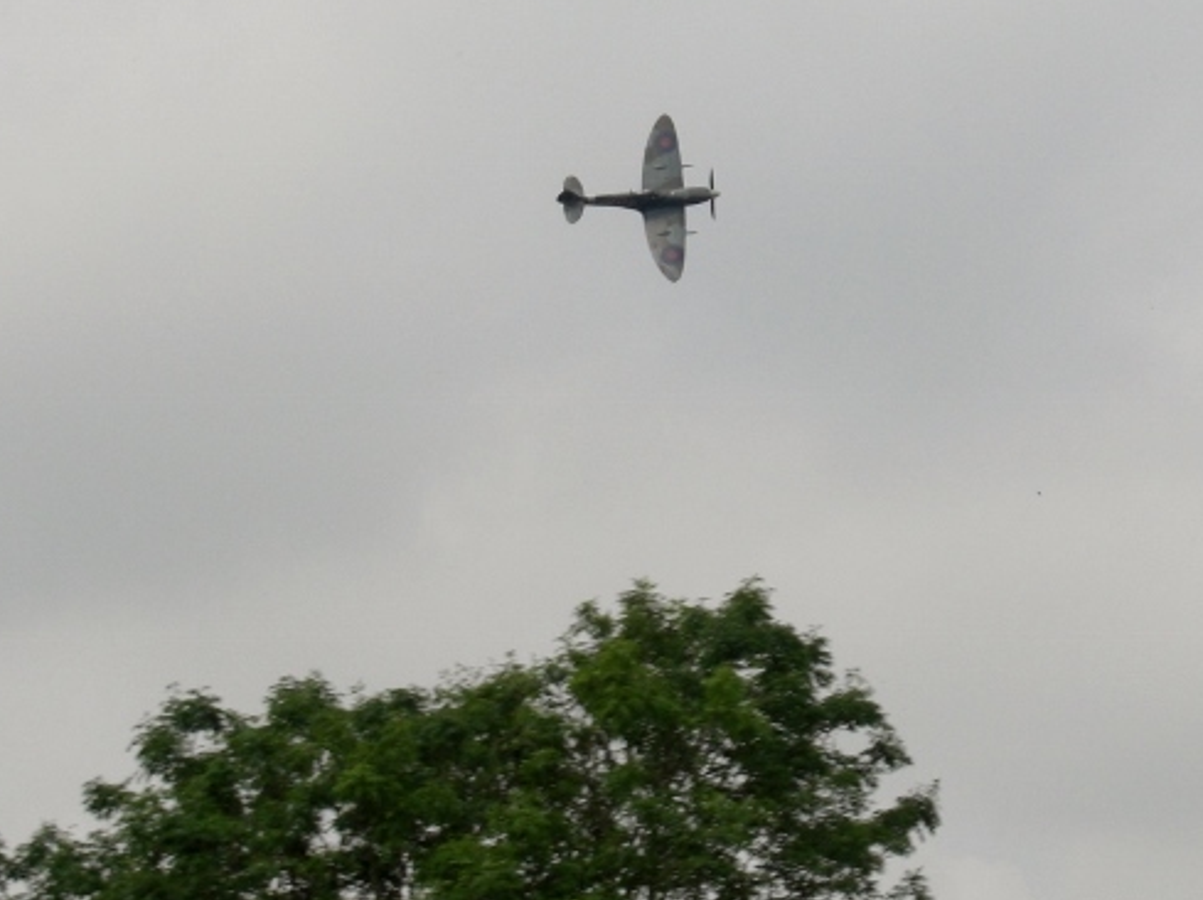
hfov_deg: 22.0
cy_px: 510
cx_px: 514
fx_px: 3091
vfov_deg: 16.6
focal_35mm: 89
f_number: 5.6
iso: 80
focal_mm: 14.2
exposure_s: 1/640
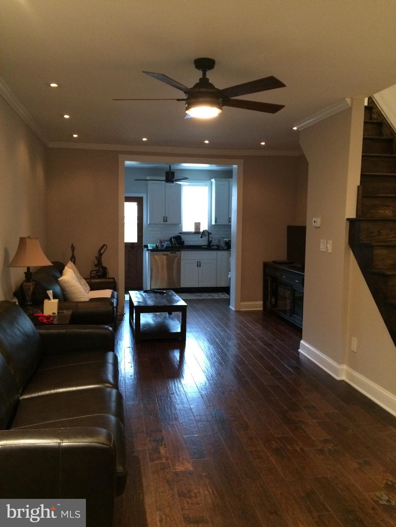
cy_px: 264
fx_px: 442
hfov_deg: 48.2
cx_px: 198
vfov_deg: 61.7
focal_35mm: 29
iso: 320
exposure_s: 1/15
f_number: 2.2
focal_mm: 4.15
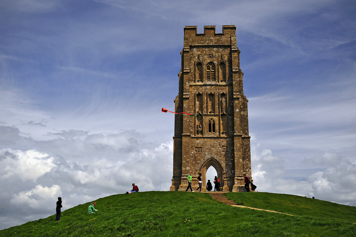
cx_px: 178
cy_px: 118
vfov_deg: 30.5
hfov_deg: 44.5
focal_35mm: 44
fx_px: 435
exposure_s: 1/350
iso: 400
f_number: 11
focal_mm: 44
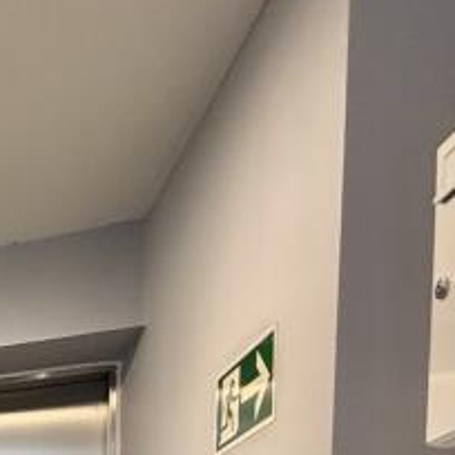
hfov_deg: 15.0
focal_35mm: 62
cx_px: -651
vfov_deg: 22.5
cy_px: 691
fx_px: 922
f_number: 2.2
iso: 160
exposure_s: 1/99
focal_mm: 2.22
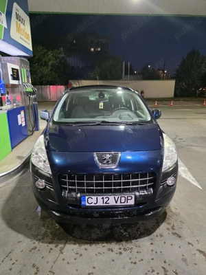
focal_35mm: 23
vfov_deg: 73.9
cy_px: 138
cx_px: 103
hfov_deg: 58.9
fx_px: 182
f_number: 1.7
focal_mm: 6.3
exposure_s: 1/101
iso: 1600
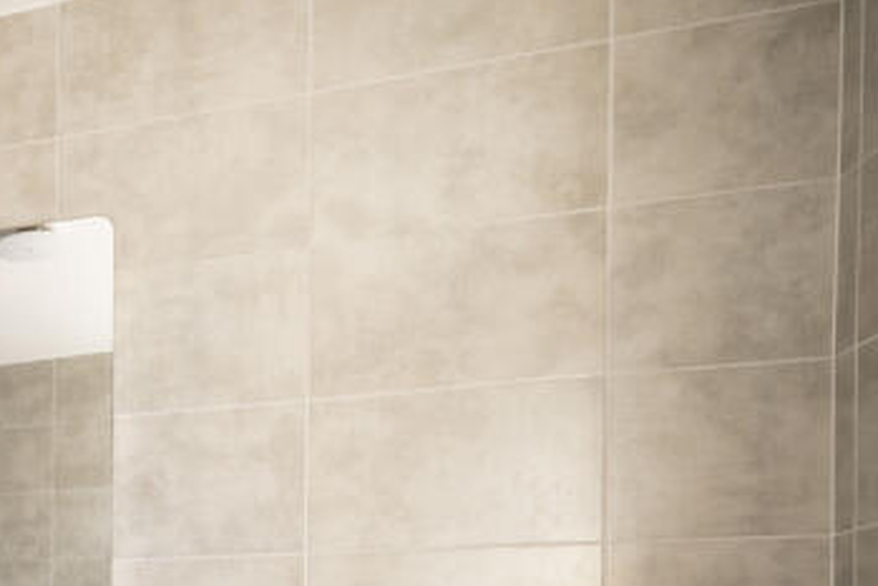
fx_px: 1000
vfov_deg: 28.3
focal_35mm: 41
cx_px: -269
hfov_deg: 33.9
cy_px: 708
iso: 200
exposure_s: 1.3
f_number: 16
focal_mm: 14
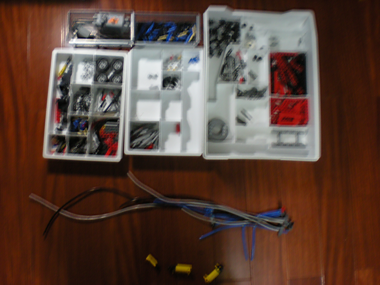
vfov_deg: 37.7
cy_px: 142
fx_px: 417
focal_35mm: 38
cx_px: 190
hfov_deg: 49.0
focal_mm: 6.3
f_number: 3.1
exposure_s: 1/13
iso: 200
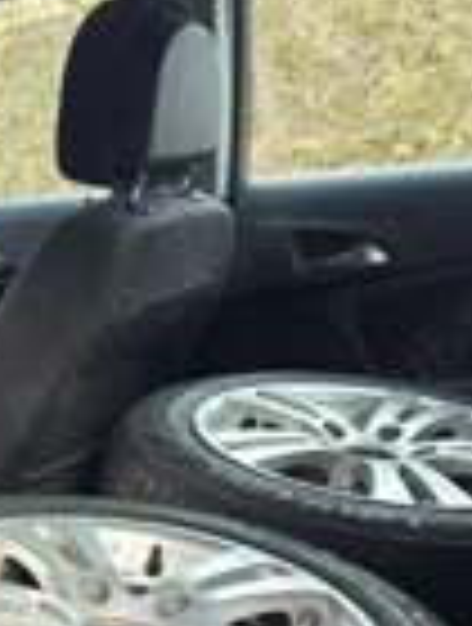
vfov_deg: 26.5
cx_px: -112
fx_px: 1194
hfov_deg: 20.7
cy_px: 721
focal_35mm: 66
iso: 80
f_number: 1.7
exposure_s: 1/182
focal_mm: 6.3
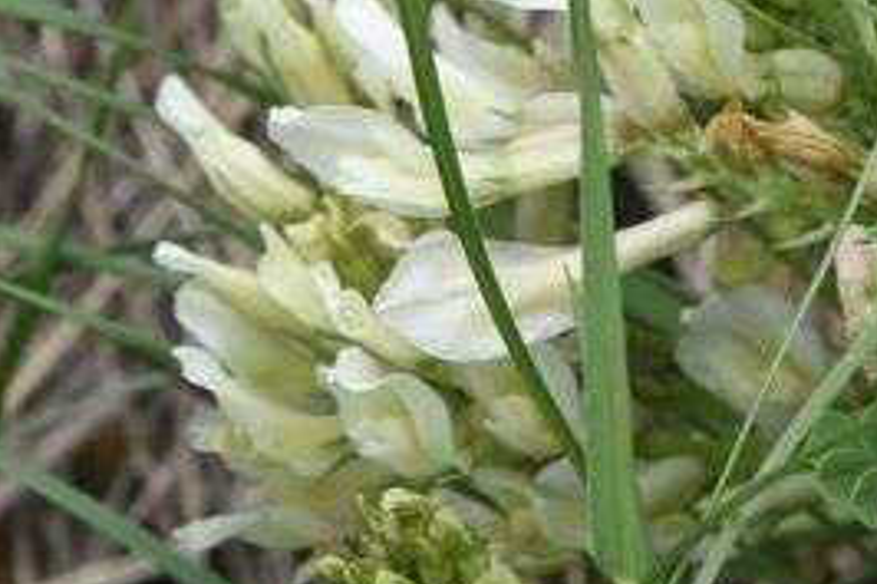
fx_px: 8569
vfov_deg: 3.9
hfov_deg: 5.7
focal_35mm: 352
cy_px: -632
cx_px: 1741
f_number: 14
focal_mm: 72
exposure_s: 1/100
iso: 200
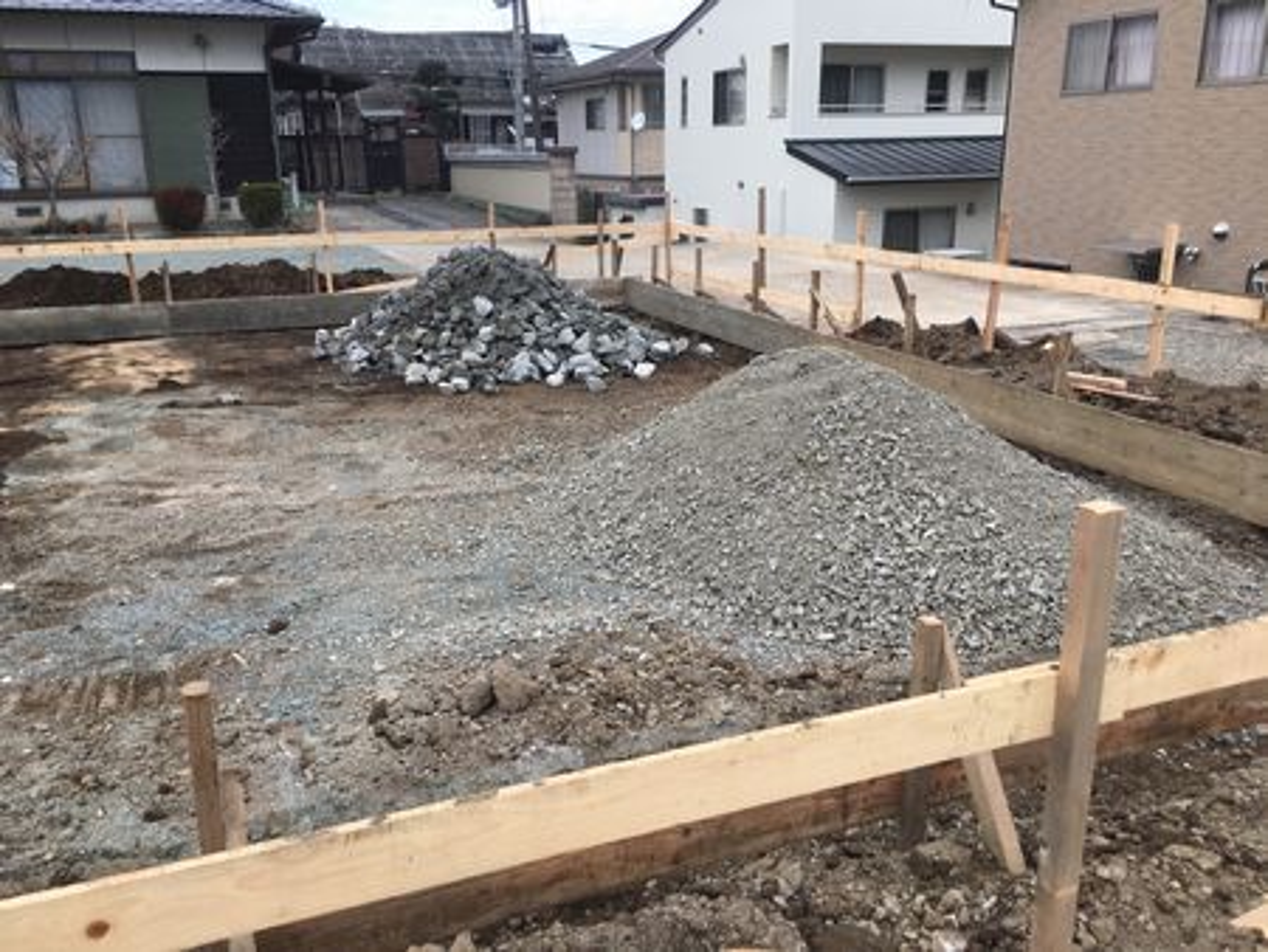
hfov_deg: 61.6
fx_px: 1063
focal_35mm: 29
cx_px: 634
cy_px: 476
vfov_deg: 48.3
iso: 25
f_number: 2.2
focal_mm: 4.15
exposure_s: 1/384
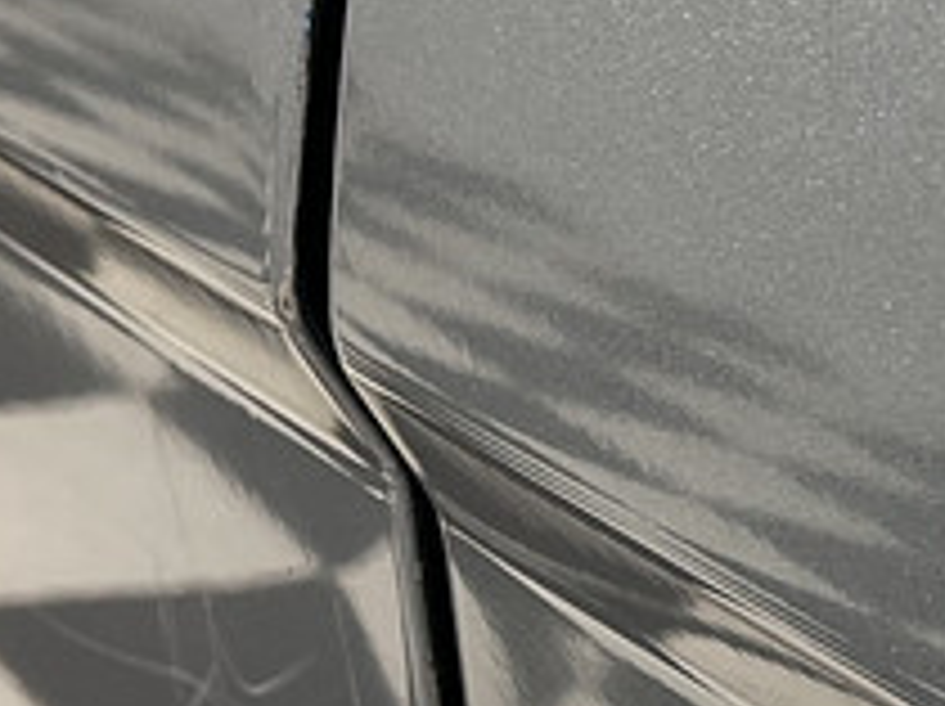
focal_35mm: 122
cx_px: 1359
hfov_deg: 15.1
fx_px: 3327
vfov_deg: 12.1
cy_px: 337
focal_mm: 5.1
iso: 64
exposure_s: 1/60
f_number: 1.6
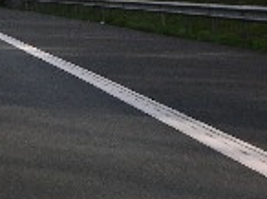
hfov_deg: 7.7
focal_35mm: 250
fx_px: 1925
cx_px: -217
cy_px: -46
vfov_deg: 5.9
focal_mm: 15.7
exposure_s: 1/116
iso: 50
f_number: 5.7
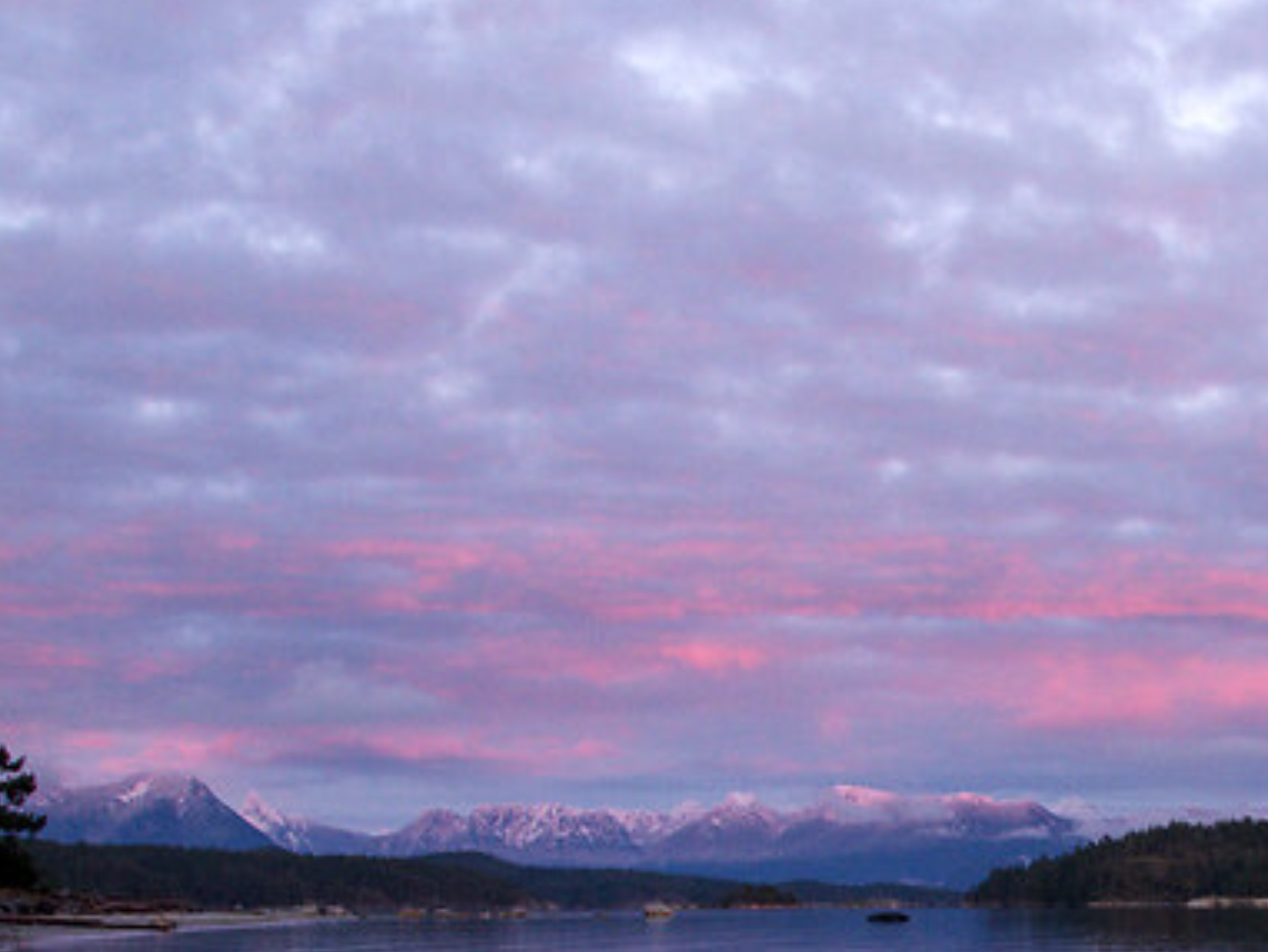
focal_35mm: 63
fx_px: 2308
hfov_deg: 29.1
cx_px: 1205
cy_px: 924
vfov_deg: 22.5
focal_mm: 17
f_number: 8
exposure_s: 1/50
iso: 640
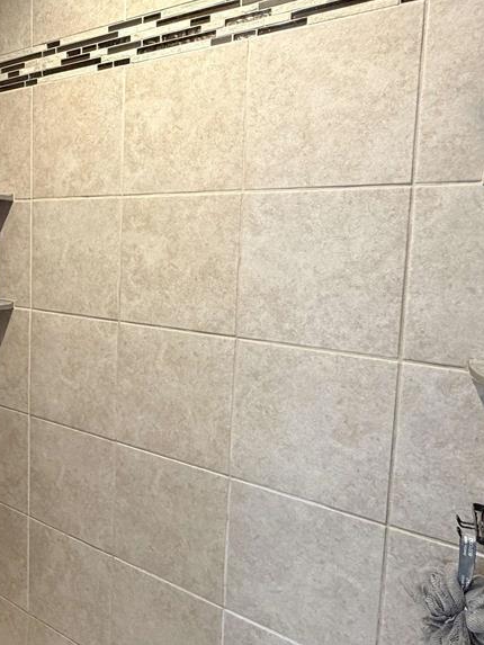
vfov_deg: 69.2
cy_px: 286
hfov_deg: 53.6
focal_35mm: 25
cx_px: 153
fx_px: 466
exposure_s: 1/60
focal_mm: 2.22
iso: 400
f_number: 2.2
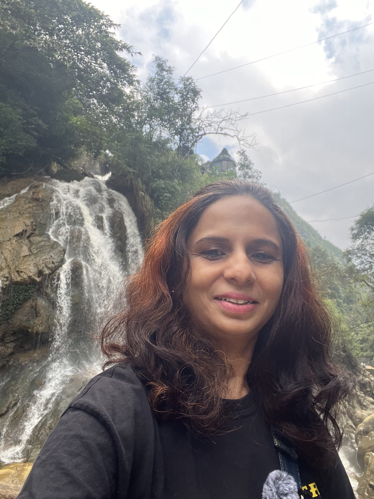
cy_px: 250
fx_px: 432
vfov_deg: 60.0
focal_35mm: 30
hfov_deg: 46.8
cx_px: 187
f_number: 2.2
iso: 50
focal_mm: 2.71
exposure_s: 1/141
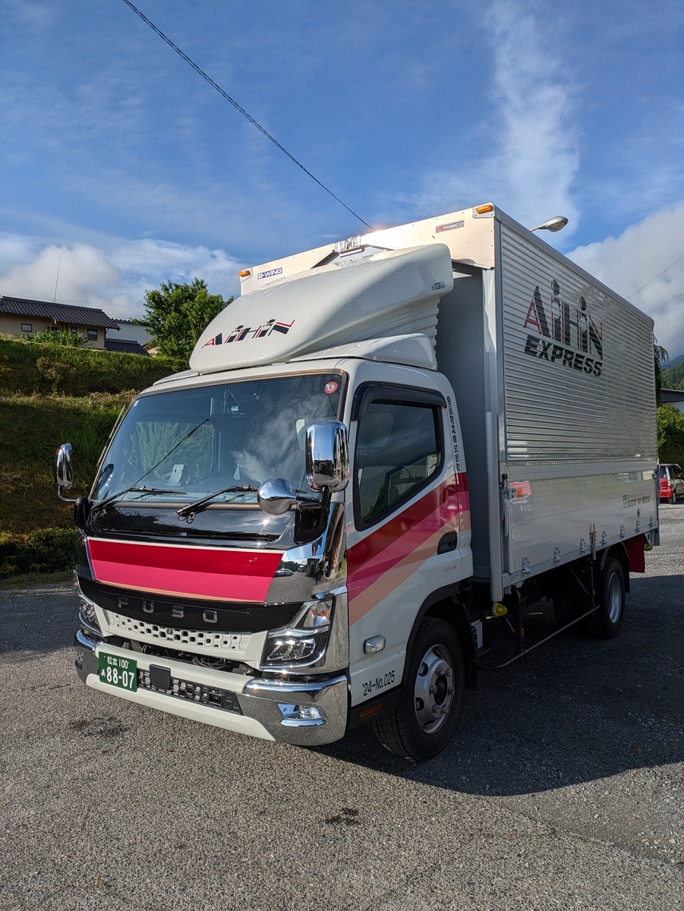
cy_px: 456
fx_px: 658
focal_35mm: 25
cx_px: 342
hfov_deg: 54.9
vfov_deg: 69.4
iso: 44
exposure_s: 1/5076
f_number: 1.89
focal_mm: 5.43
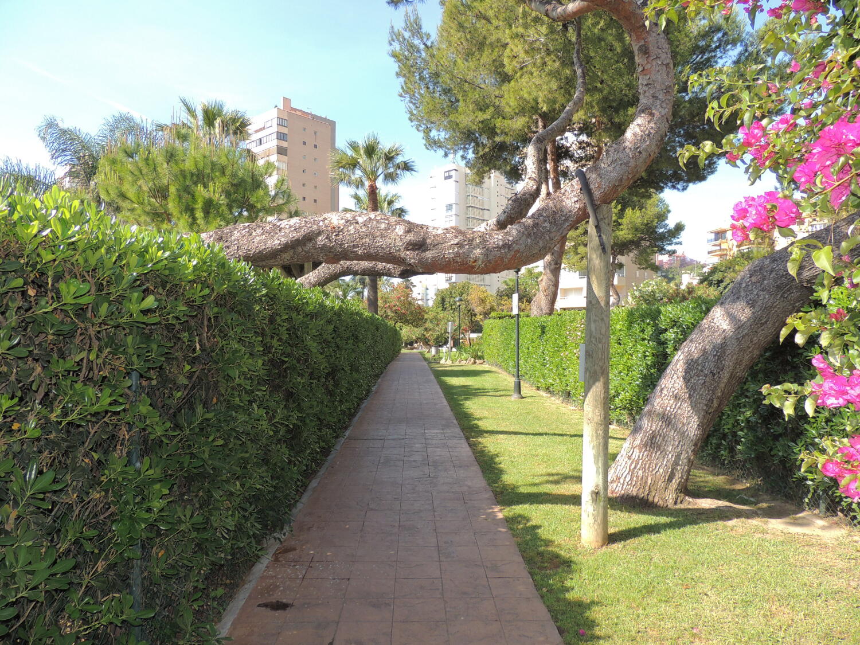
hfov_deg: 71.6
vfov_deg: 56.8
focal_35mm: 24
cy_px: 322
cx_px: 430
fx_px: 596
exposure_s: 1/400
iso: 100
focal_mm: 4.3
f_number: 3
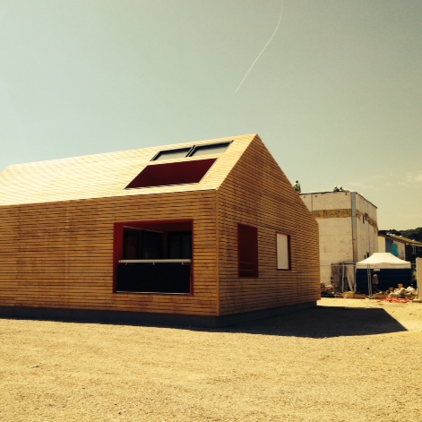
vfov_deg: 40.0
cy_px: 211
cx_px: 143
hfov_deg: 39.6
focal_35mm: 42
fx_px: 579
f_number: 2.4
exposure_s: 1/2632
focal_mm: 4.28
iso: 50
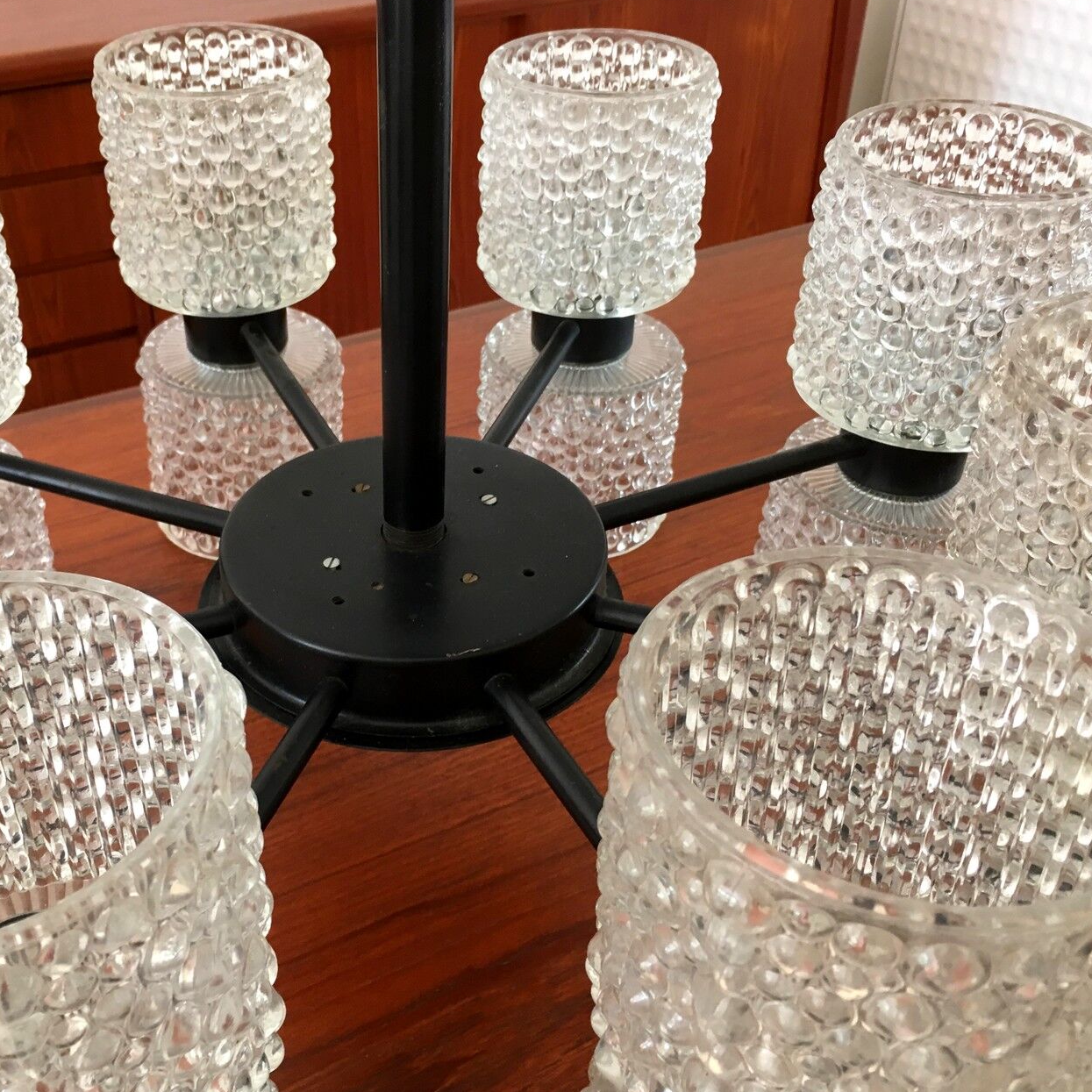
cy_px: 546
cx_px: 407
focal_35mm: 35
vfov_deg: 47.2
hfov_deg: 46.8
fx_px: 1249
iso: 100
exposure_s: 1/33
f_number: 2.2
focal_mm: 4.15
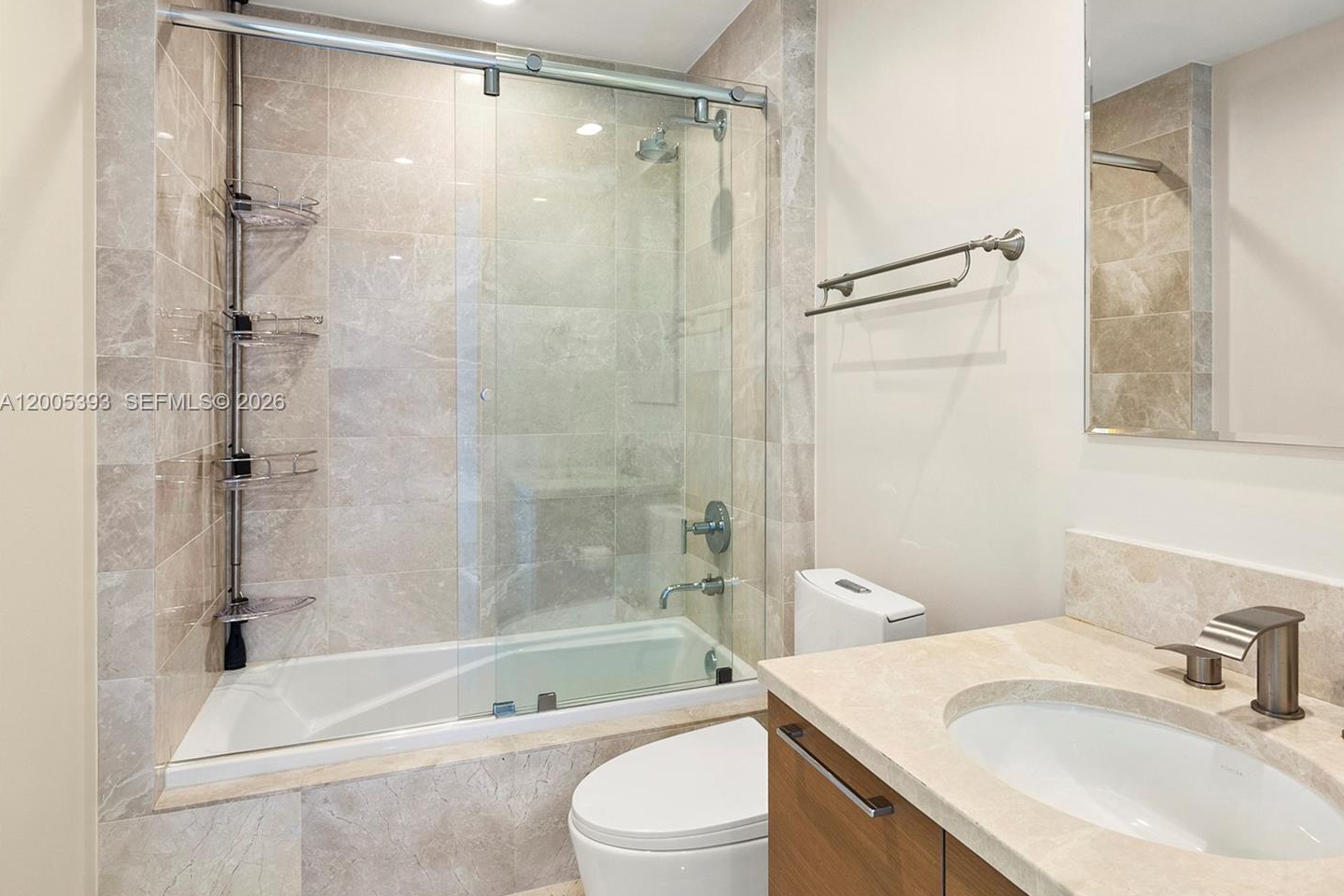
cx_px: 741
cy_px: 404
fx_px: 747
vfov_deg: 61.8
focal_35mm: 20
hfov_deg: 83.7
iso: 200
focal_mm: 12
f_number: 8
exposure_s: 1/2
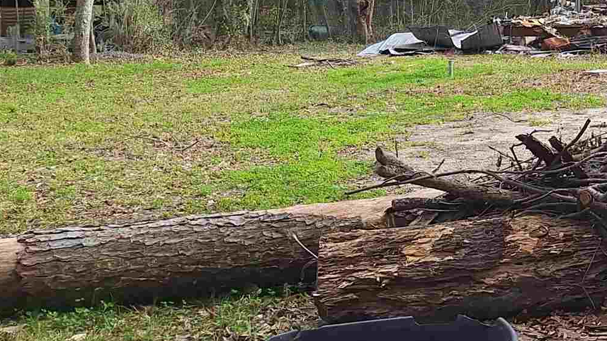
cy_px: -24
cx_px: 609
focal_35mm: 77
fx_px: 1239
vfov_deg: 15.3
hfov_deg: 26.1
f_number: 1.8
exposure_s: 1/805
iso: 25
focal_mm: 5.54
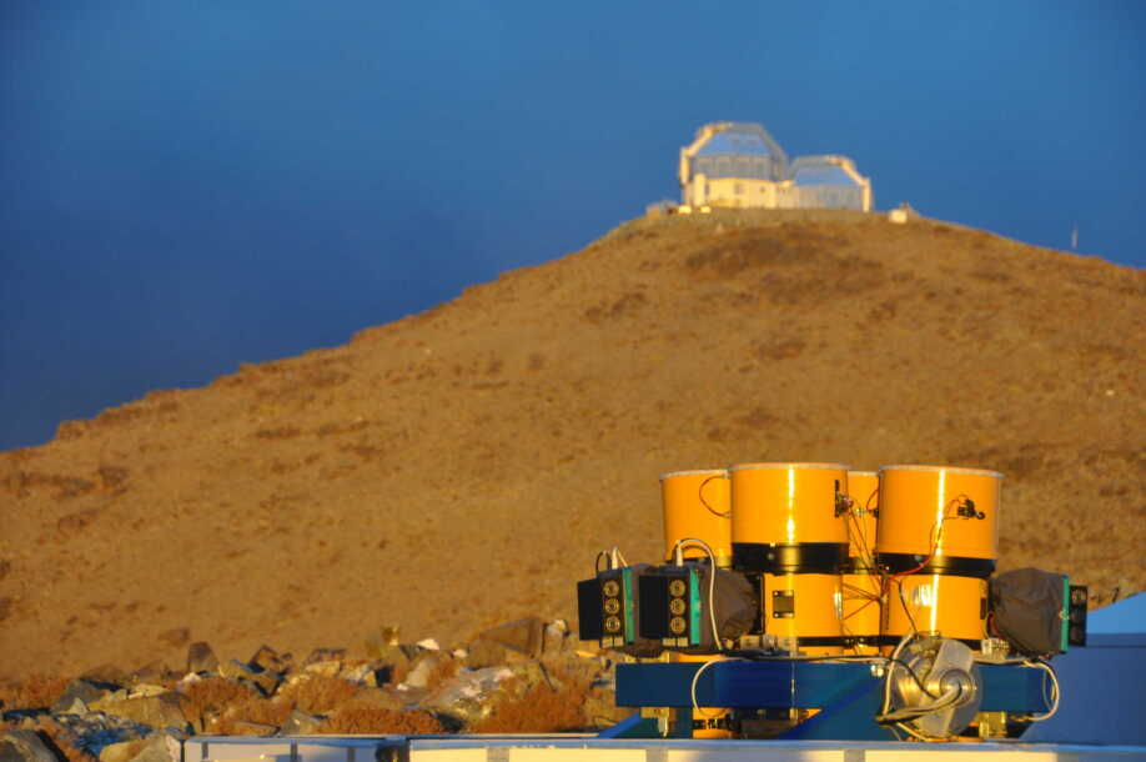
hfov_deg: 17.1
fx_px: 3816
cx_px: 573
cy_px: 381
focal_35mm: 120
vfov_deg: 11.4
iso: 800
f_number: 5
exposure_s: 1/100
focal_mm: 80
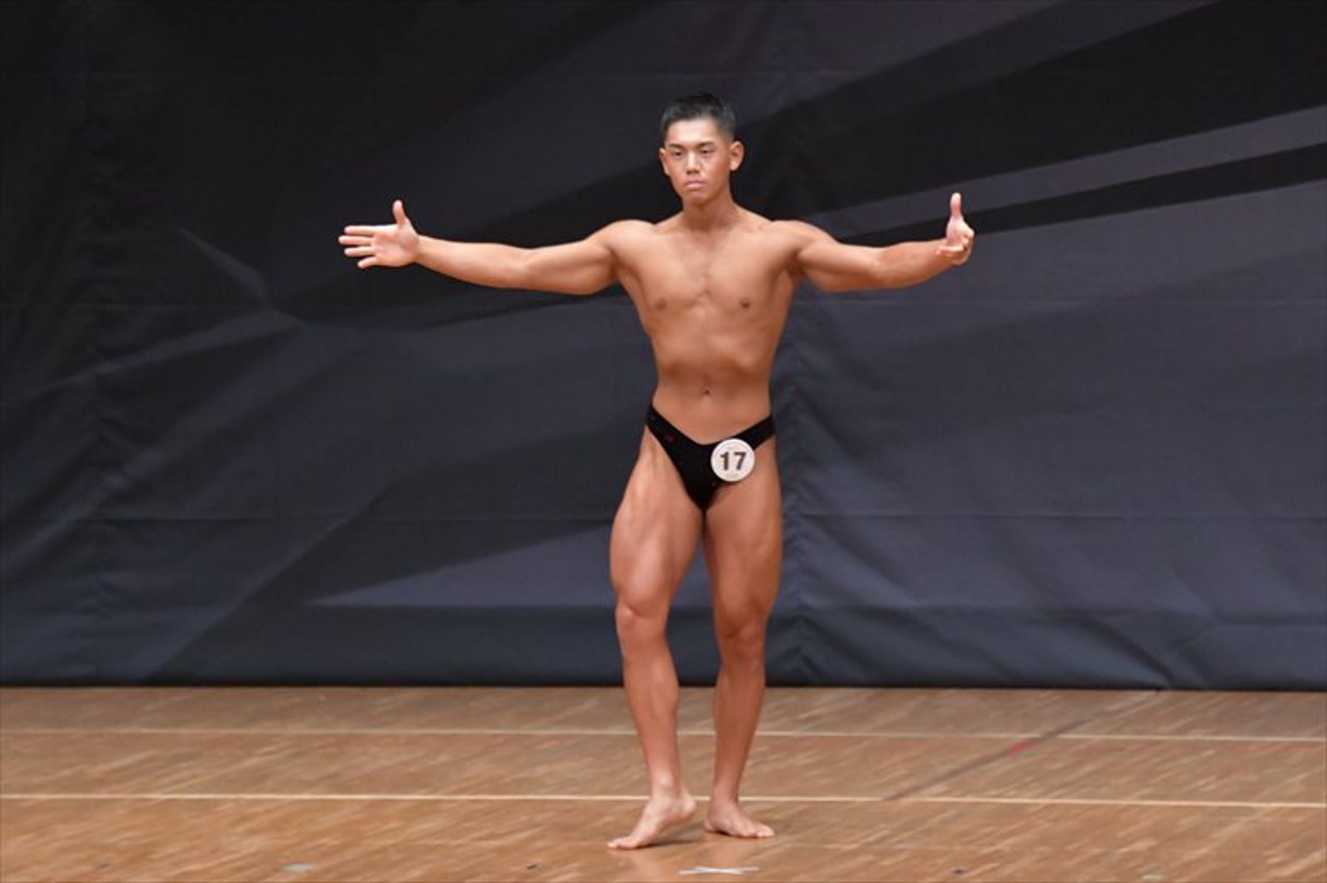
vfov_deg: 4.8
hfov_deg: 7.2
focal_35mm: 285
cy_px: 442
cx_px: 664
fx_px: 10500
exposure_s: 1/400
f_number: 5.6
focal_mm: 190
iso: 6400
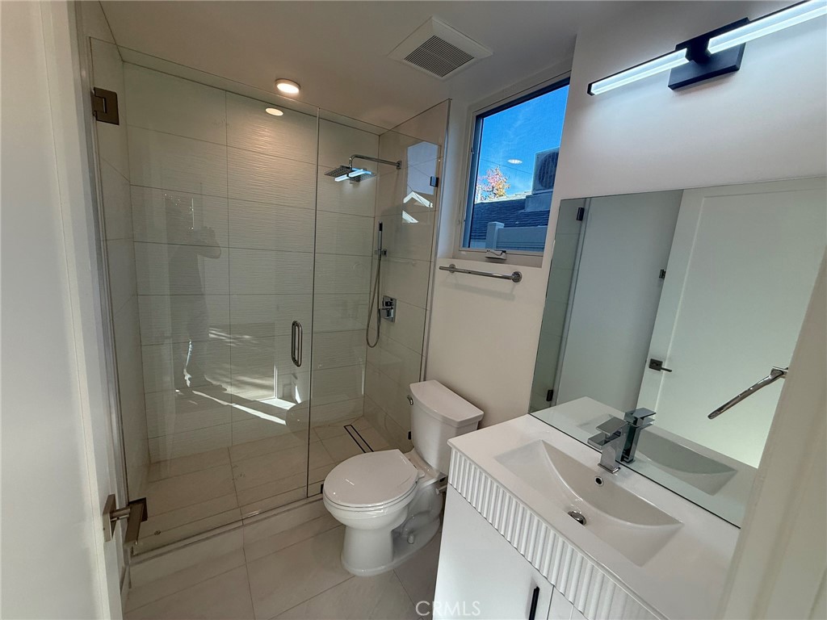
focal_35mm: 14
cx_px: 414
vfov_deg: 85.7
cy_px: 310
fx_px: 334
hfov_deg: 102.1
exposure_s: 1/201
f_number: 2.2
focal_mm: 2.22
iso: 64
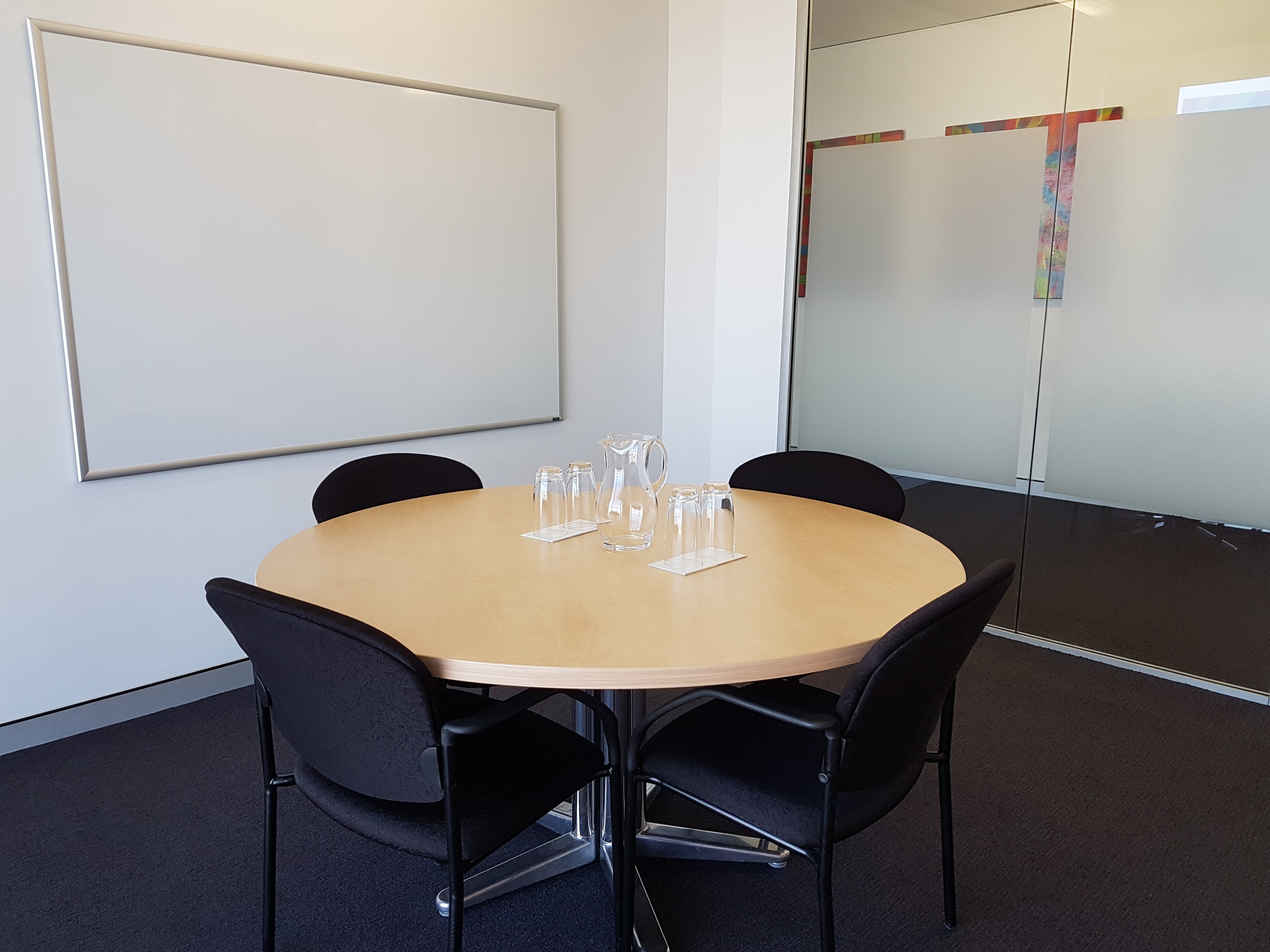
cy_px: 476
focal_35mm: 26
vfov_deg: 53.1
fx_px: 954
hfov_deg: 67.3
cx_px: 635
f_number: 1.7
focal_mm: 4.2
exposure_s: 1/100
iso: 80
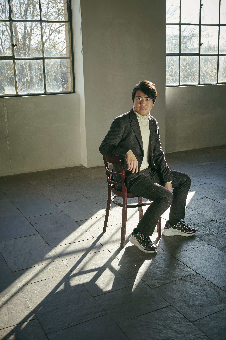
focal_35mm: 44
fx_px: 414
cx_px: 113
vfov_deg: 44.5
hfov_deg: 30.5
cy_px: 170
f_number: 5.6
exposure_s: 1/60
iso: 100
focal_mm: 44
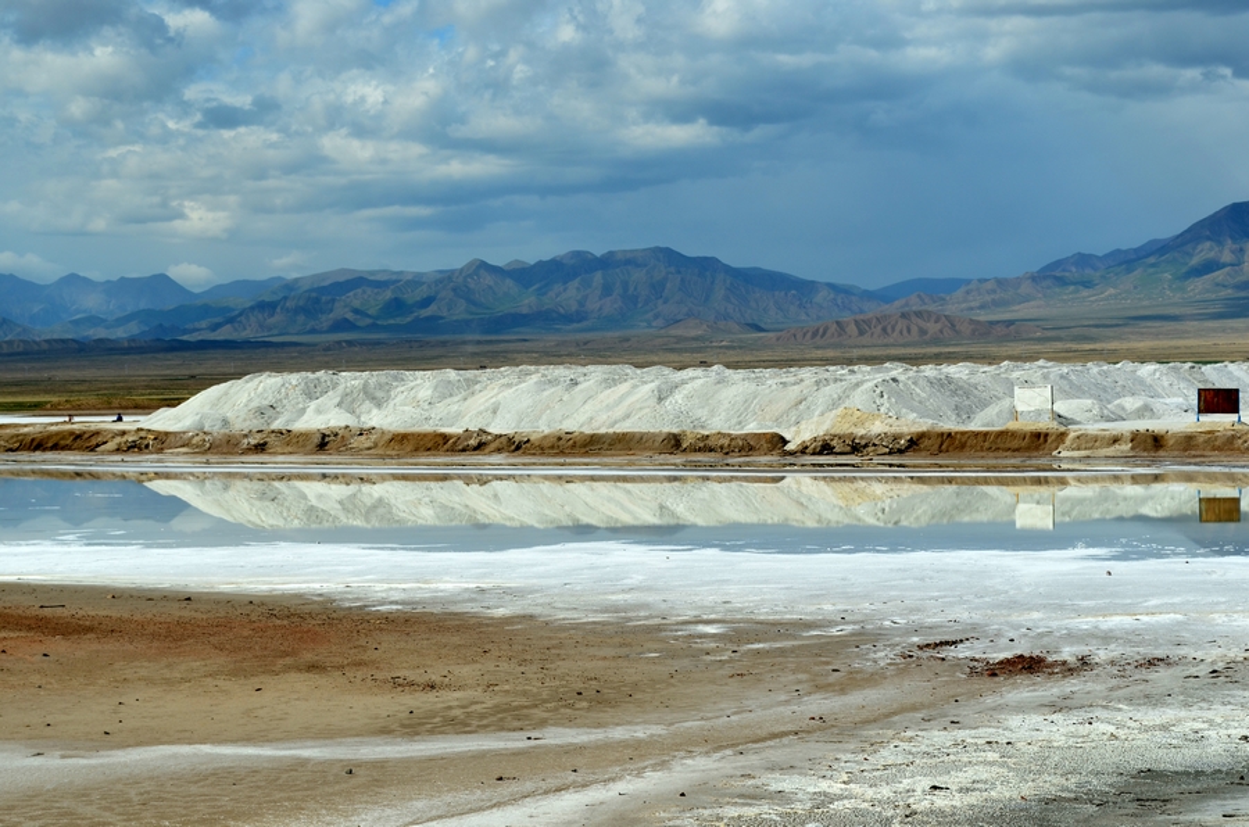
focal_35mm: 82
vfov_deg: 16.5
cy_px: 414
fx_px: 2856
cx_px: 624
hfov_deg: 24.7
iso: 100
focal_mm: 55
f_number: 11
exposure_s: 1/125
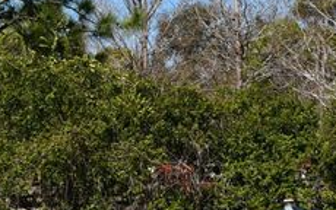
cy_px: 209
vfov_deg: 8.2
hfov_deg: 13.0
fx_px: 1457
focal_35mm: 159
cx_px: 311
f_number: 9
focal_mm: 28
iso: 100
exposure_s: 1/320
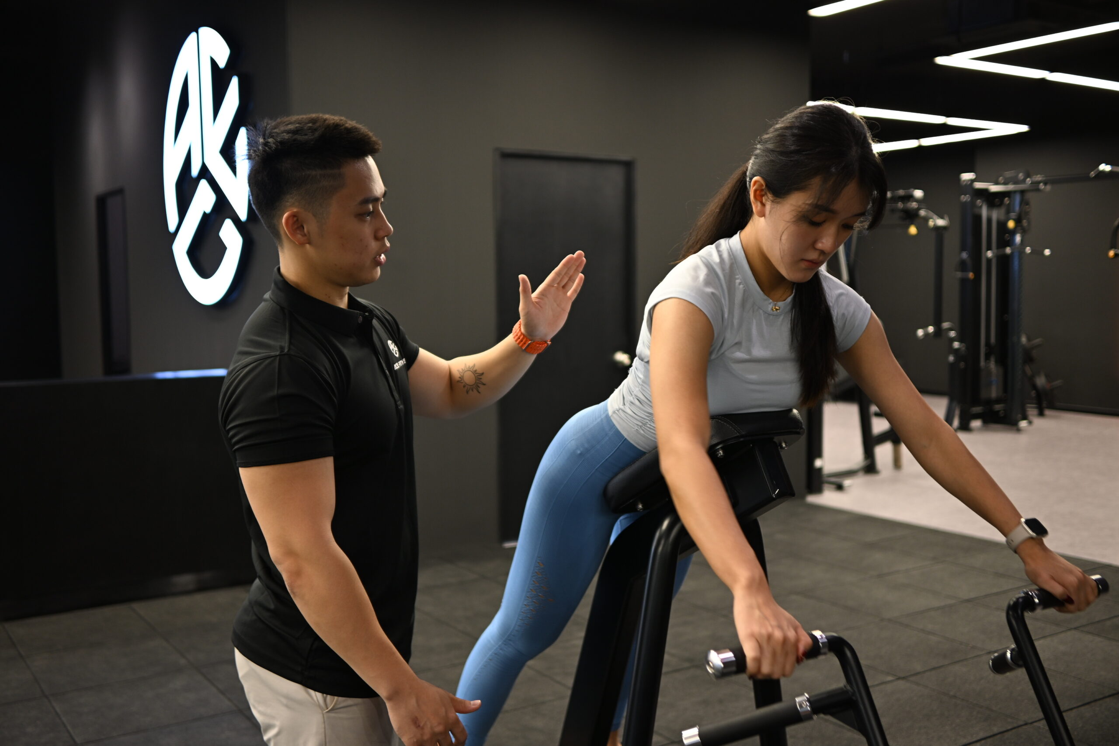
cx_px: 560
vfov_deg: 36.9
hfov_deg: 53.1
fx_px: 1119
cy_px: 373
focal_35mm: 36
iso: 160
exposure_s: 1/60
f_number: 1.7
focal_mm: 24
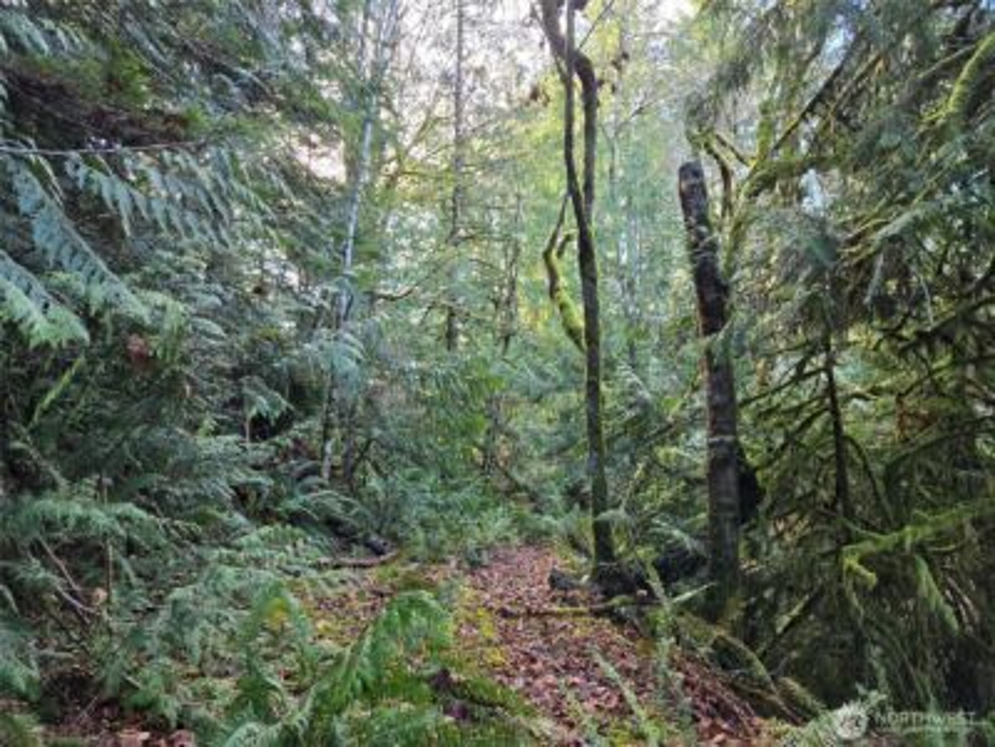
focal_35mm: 23
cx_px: 498
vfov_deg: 58.9
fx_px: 661
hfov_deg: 73.9
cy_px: 374
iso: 125
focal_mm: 5.4
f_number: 1.8
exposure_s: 1/180
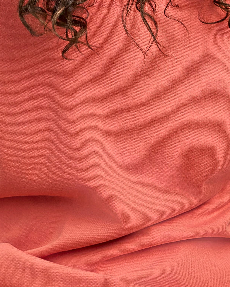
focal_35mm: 280
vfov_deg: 6.9
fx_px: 2383
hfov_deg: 5.5
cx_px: 140
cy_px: -29
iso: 320
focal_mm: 50
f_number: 9
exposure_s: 1/160
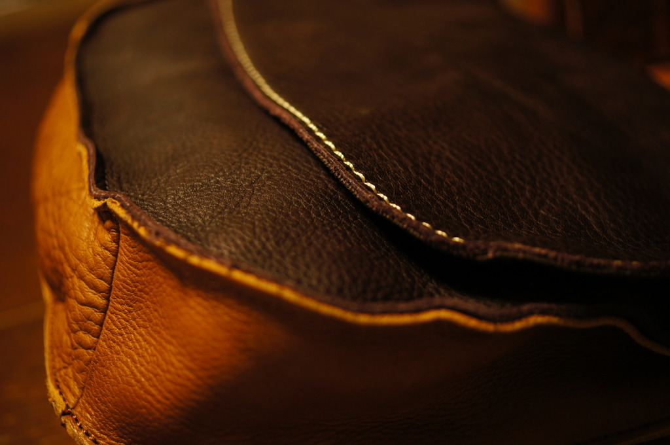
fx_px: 836
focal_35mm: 45
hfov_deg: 43.7
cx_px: 335
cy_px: 222
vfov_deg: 29.8
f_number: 2.8
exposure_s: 1/20
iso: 400
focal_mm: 30
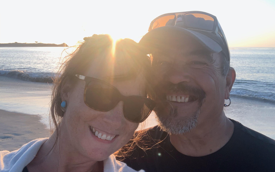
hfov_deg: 56.7
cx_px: 138
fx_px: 255
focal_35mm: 34
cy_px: 93
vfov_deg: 37.2
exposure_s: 1/257
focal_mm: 2.87
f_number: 2.2
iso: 16
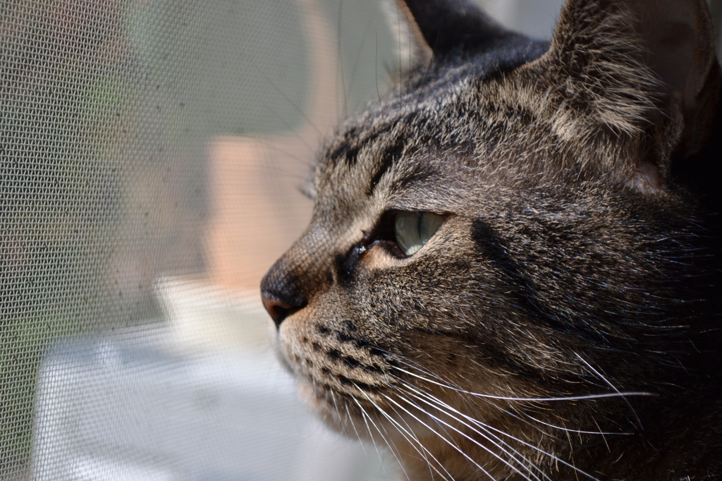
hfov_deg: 24.6
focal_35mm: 82
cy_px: 240
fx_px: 1654
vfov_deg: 16.5
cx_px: 361
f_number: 5.6
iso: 100
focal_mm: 55
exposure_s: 1/160
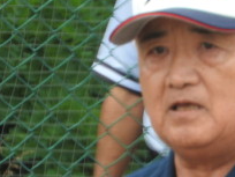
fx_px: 11969
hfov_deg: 1.1
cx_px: 168
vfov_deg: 0.8
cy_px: 206
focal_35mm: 1763
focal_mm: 107.5
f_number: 5.6
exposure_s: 1/250
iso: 140
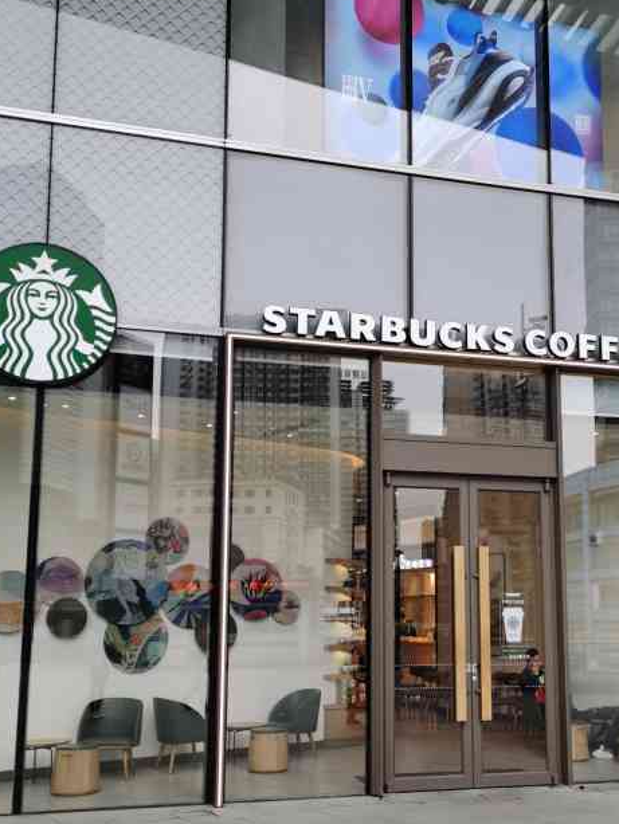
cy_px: 476
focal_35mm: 41
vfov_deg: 45.6
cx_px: 392
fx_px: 977
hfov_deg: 34.9
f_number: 1.8
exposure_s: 1/357
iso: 50
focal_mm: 5.58
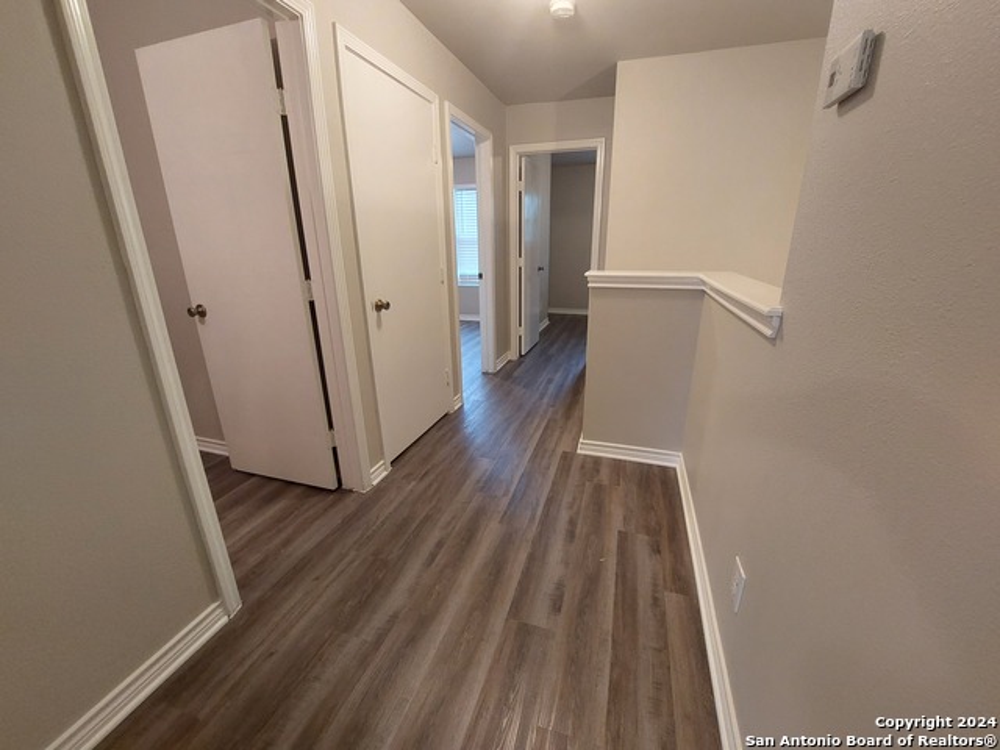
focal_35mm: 13
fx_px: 376
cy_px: 375
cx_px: 500
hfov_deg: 106.2
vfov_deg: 89.9
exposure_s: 1/40
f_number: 2.2
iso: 320
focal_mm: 1.74
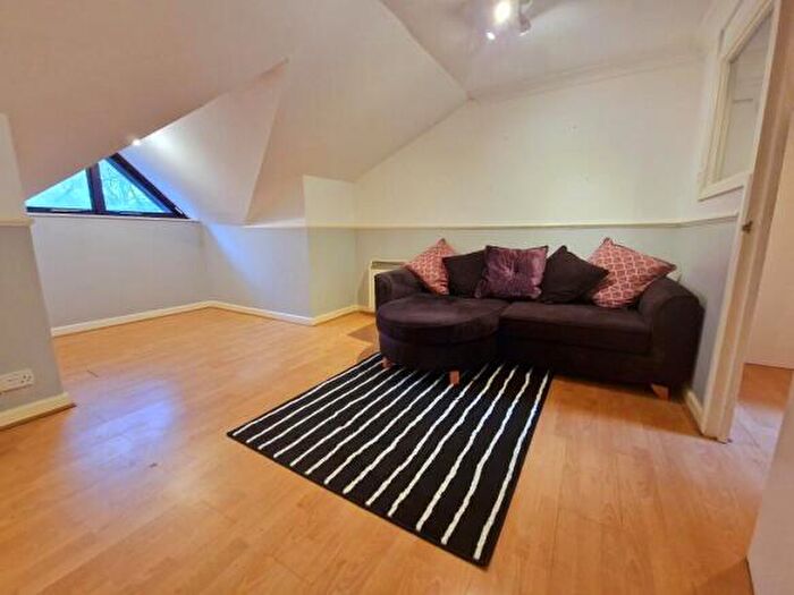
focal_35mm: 13
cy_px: 298
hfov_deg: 106.2
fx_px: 298
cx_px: 397
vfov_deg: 89.9
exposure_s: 1/50
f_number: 2.2
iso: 320
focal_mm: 2.2
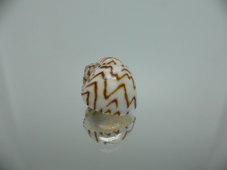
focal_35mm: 35
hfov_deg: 52.6
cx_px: 114
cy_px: 85
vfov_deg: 40.7
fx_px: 230
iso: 200
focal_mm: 4.6
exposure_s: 1/60
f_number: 2.8
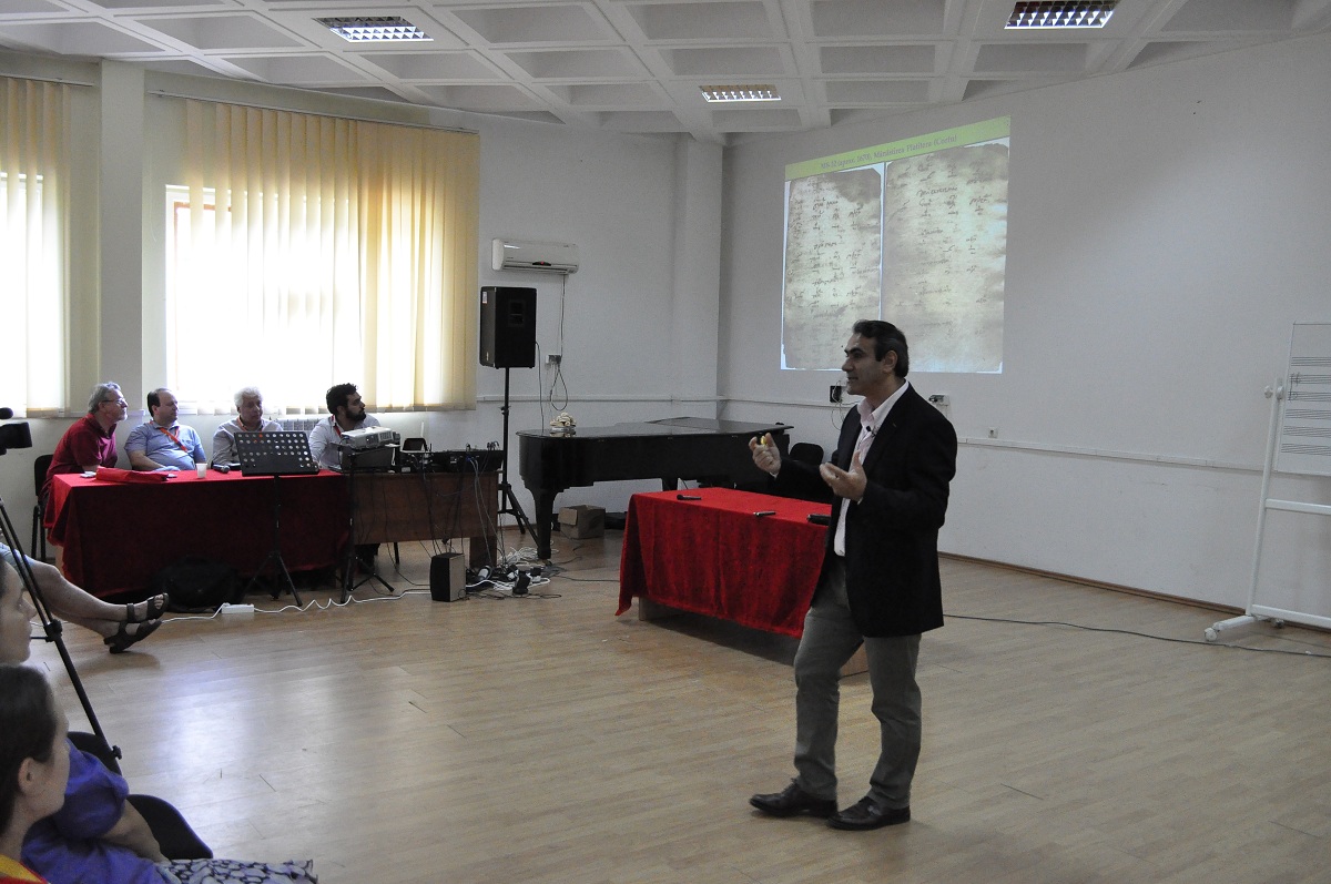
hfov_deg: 57.3
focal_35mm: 33
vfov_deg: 39.9
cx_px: 666
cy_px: 442
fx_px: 1219
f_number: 5.6
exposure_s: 1/125
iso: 3200
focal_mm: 22
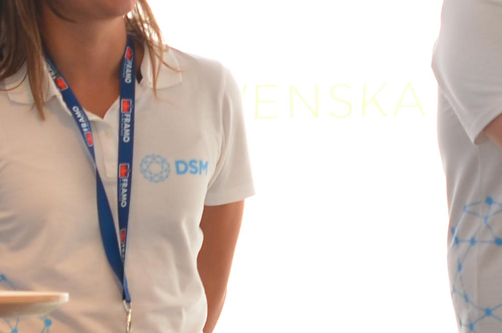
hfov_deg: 5.6
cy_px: 140
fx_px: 5079
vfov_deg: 3.7
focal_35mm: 365
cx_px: 770
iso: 200
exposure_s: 1/50
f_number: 3.5
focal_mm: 50
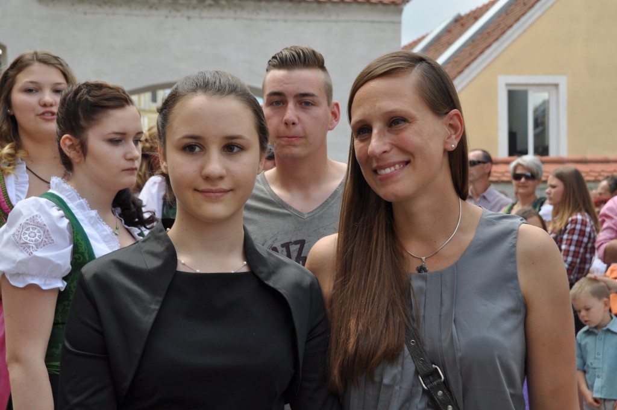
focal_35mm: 66
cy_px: 205
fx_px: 1130
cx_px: 308
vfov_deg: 20.6
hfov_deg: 30.5
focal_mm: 44
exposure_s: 1/200
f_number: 7.1
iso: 200
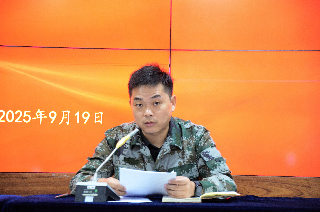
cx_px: 160
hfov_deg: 14.9
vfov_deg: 9.9
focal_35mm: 138
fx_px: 1224
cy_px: 106
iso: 4500
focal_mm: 92
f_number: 5.6
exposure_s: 1/30
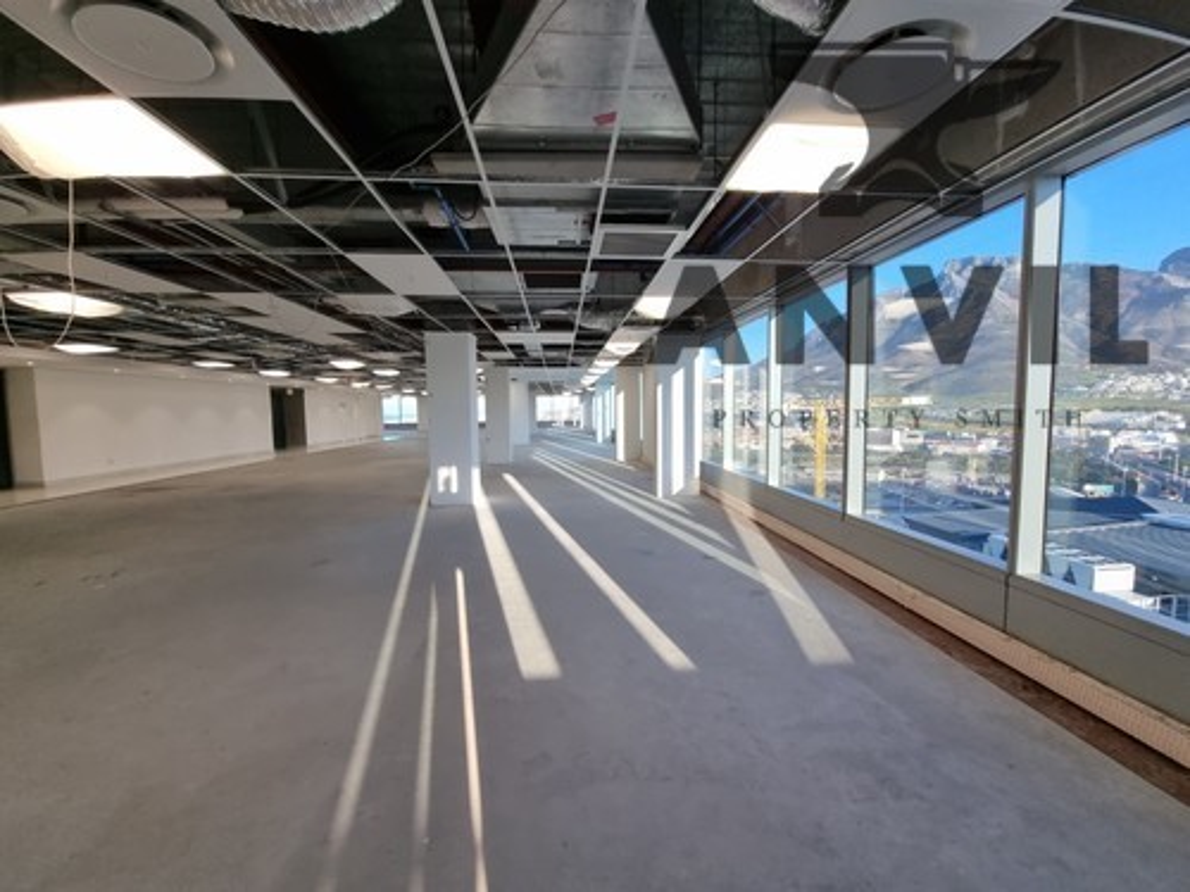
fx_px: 447
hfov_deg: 106.2
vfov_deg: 89.9
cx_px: 595
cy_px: 446
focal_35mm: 13
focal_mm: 2.2
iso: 50
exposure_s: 1/100
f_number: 2.2
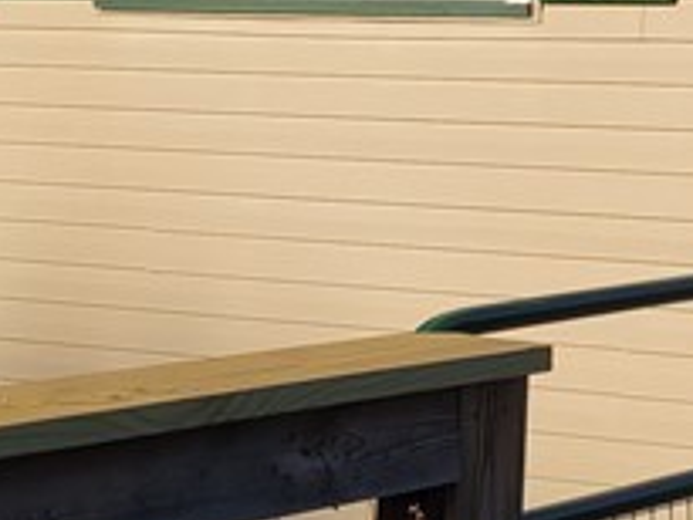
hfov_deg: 15.0
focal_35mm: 130
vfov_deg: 10.9
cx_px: 578
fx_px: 2604
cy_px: -301
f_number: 1.8
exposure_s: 1/1799
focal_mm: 5.4
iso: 40
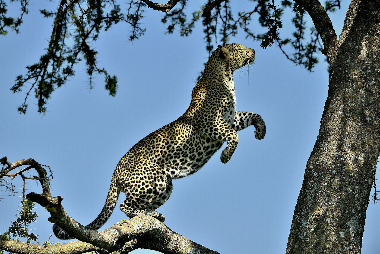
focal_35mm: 500
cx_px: 190
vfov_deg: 2.8
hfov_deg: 4.1
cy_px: 127
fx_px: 5279
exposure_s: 1/2500
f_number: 8
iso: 400
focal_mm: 500
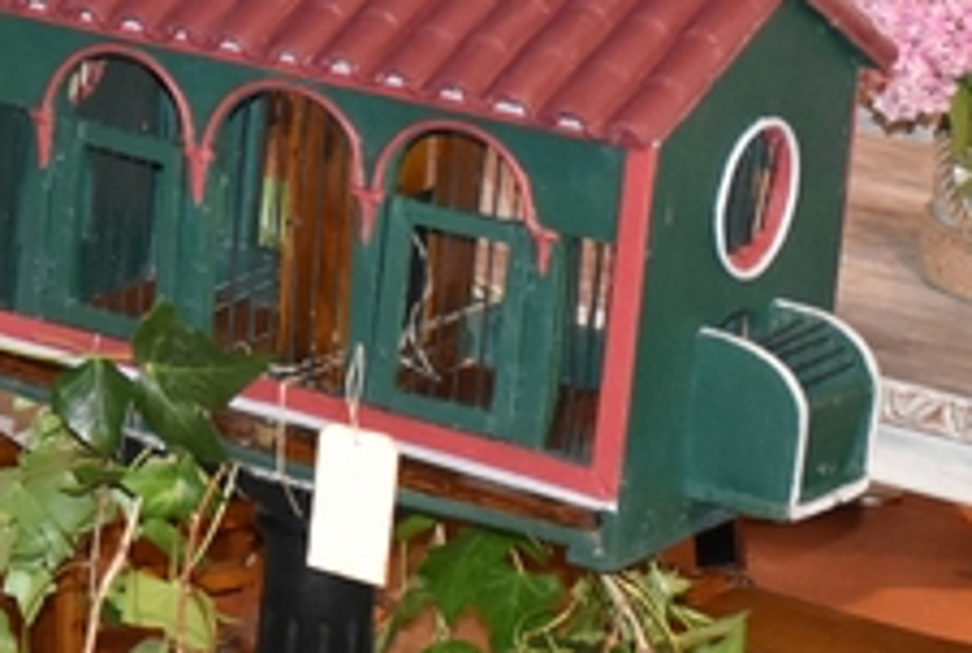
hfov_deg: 8.7
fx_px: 6168
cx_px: -696
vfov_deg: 6.0
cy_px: -56
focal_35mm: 228
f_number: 4.2
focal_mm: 38
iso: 2500
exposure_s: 1/60
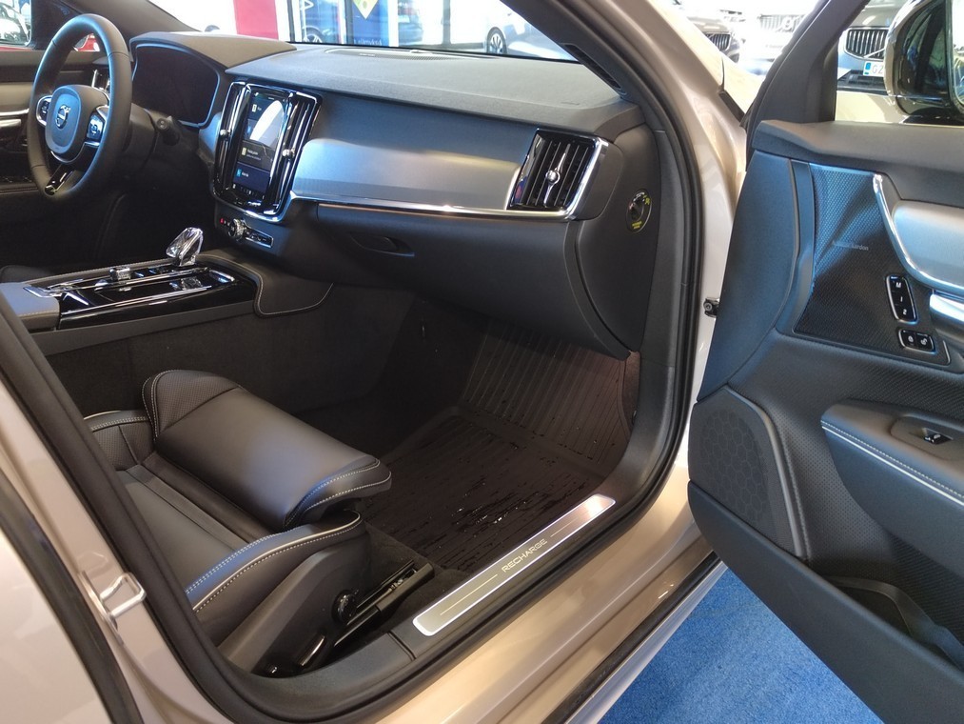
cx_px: 482
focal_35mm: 29
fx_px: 808
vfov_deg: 48.2
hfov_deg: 61.7
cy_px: 362
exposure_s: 1/50
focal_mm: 5.52
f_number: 1.9
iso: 3347
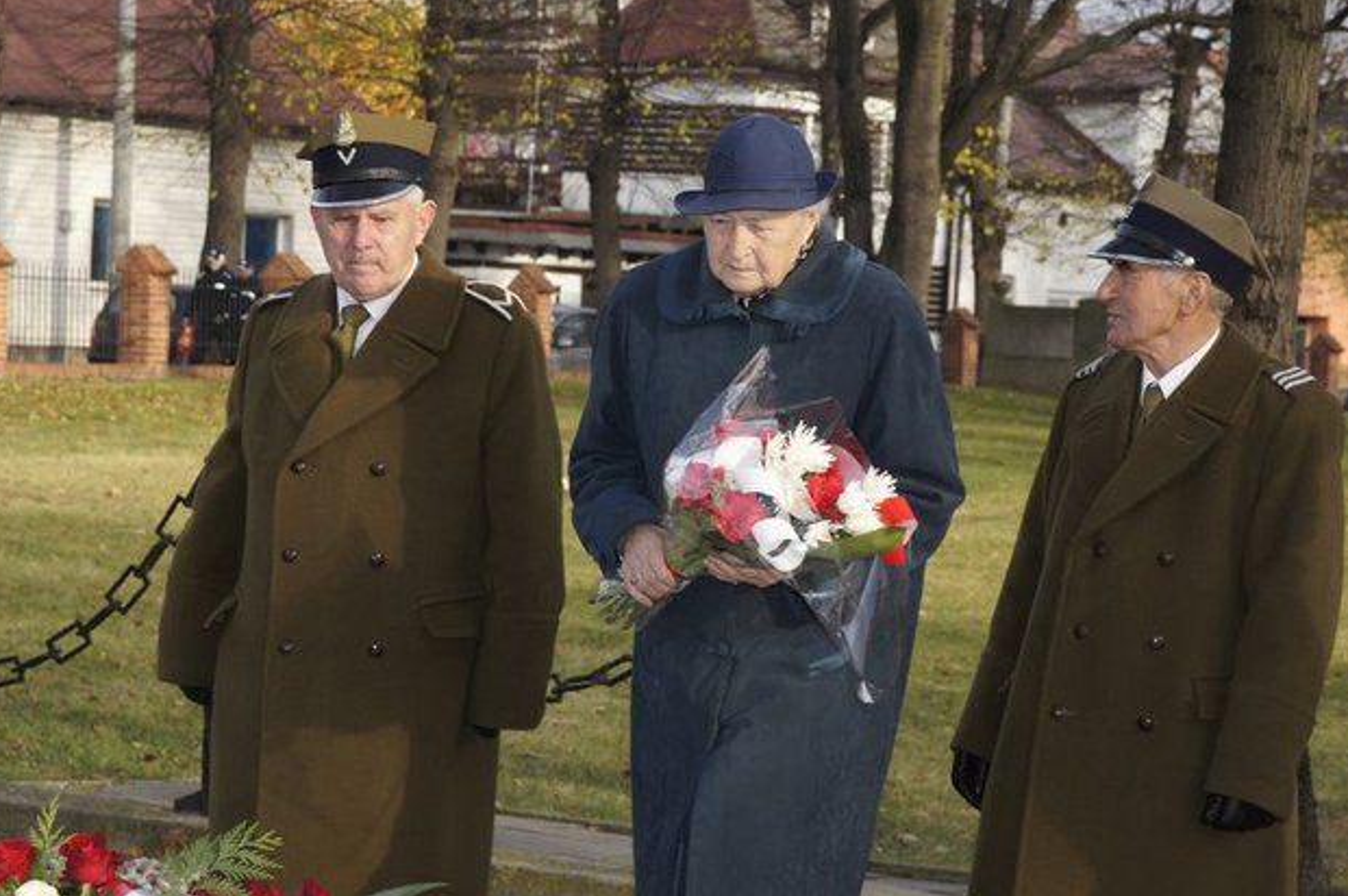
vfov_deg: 12.4
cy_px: 428
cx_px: 696
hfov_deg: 18.6
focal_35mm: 110
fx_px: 4114
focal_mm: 70
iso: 200
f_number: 8
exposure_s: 1/160
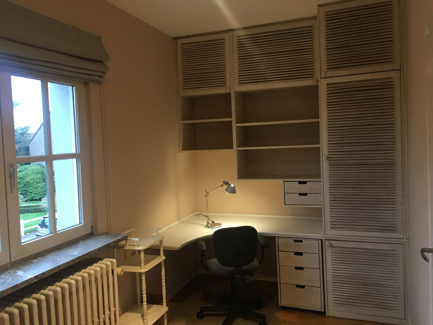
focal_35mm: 29
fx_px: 363
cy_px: 162
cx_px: 216
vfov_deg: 48.2
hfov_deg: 61.7
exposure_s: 1/17
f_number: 2.2
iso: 64
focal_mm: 4.15
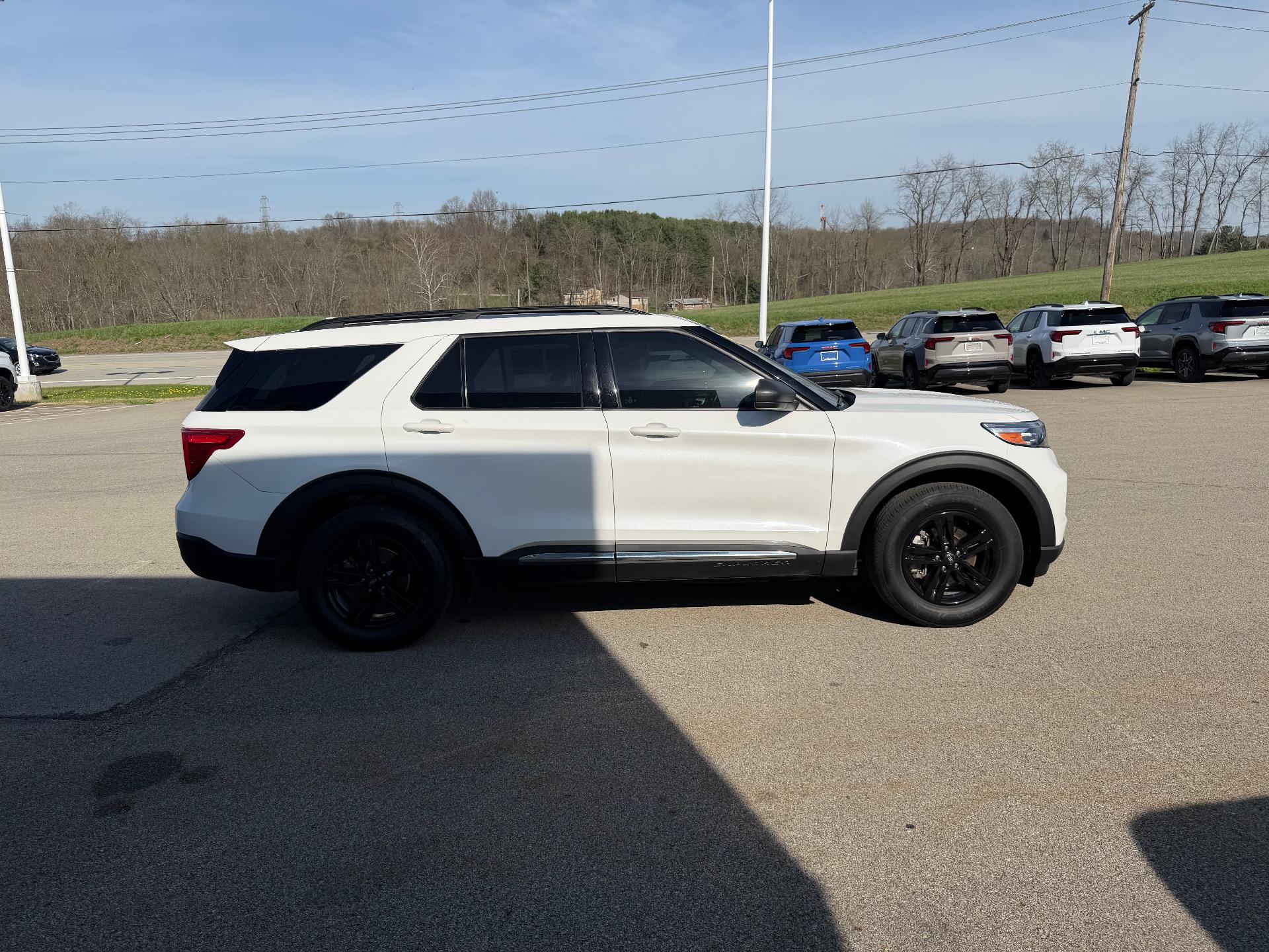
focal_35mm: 24
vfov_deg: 56.8
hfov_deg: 71.6
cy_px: 476
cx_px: 634
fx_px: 880
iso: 80
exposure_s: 1/8130
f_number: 1.78
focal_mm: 6.76
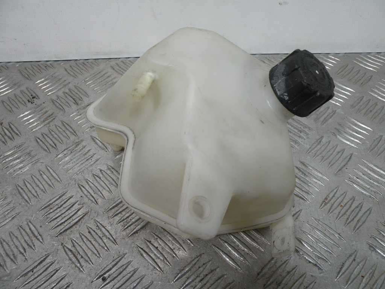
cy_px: 144
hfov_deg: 65.3
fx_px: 300
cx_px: 192
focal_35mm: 27
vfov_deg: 51.4
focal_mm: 4.7
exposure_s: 1/70.7
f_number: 3.5
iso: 64
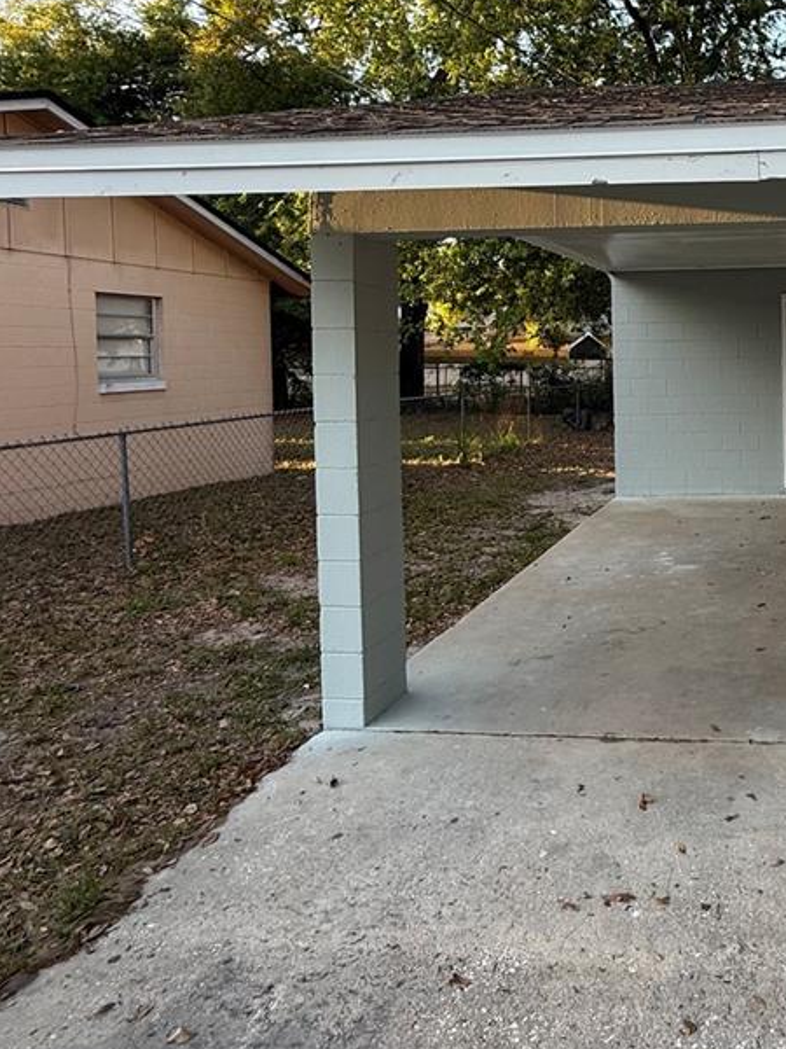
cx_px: 725
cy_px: 379
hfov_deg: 44.7
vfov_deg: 62.4
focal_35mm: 28
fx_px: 848
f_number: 2.2
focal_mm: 2.22
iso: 64
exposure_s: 1/120
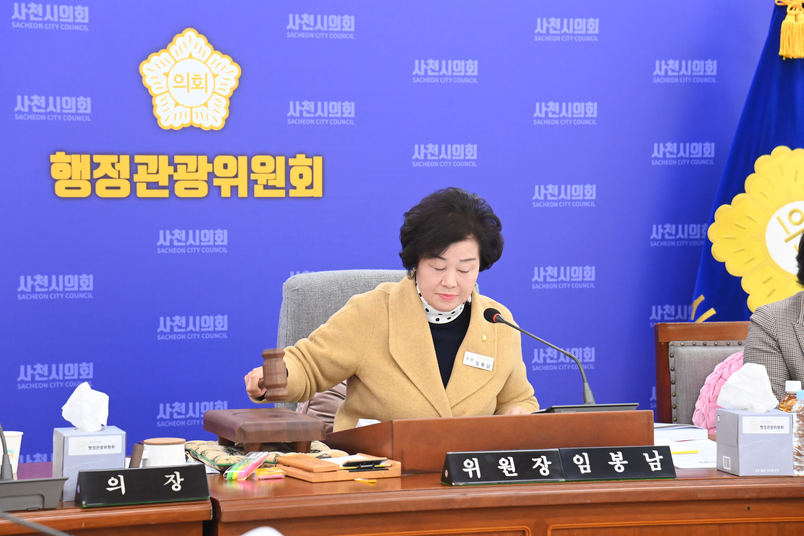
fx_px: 2680
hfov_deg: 17.1
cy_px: 268
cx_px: 402
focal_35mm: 120
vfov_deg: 11.4
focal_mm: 120
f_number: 6.3
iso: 5000
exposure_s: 1/250
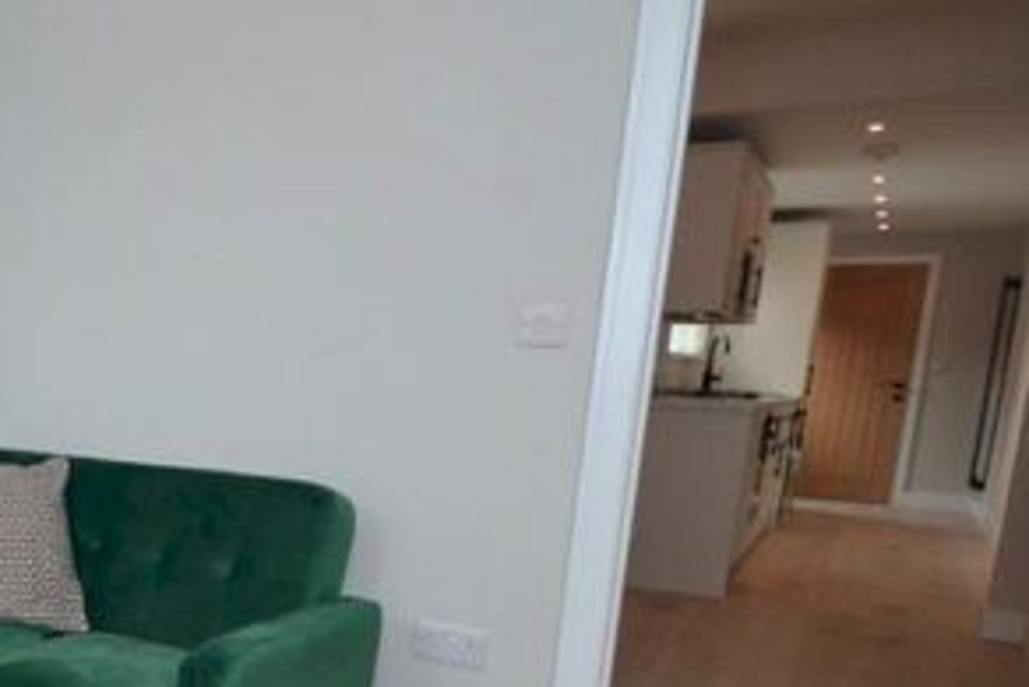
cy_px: 530
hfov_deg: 41.4
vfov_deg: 35.9
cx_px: -123
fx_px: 1029
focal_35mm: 36
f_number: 8
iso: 1600
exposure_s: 1/250
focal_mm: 10
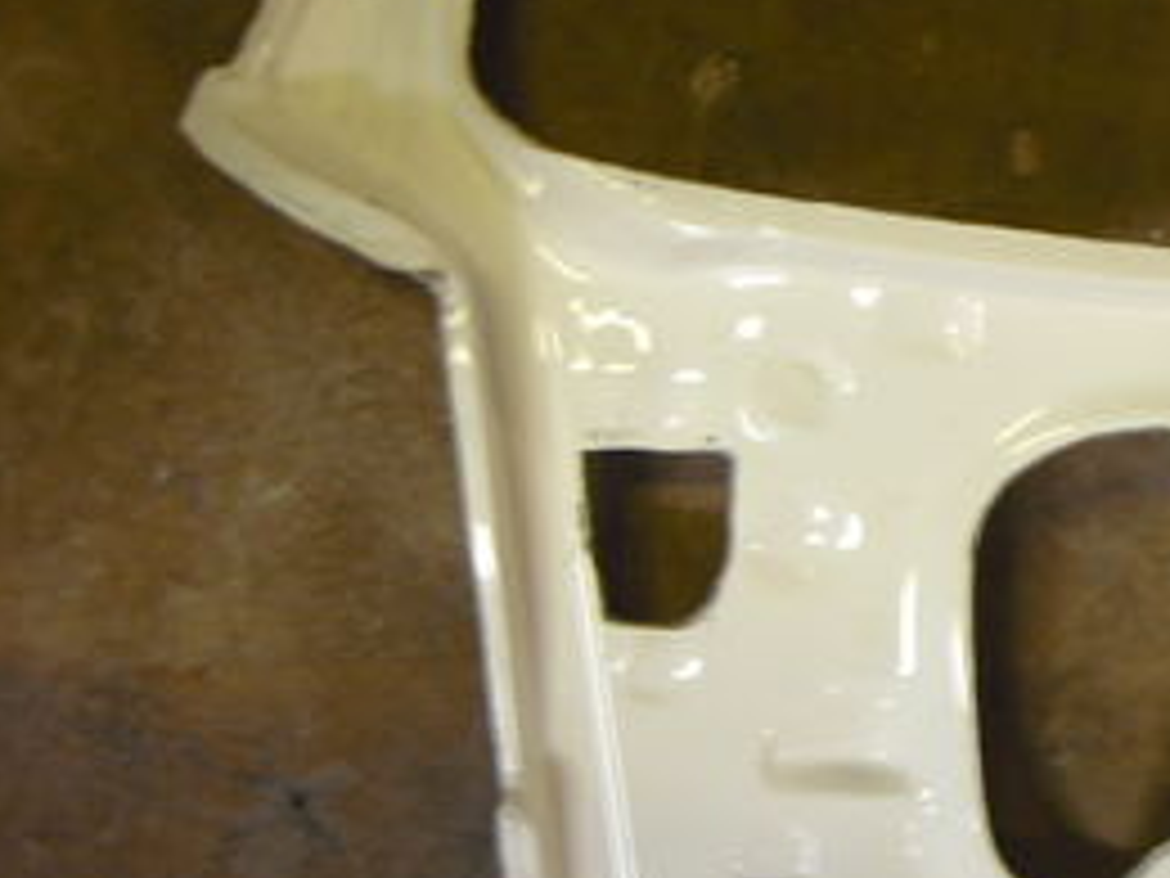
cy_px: 189
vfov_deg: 16.1
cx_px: 1426
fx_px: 3076
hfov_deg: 20.1
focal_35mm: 91
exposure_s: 1/8
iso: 100
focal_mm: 6.2
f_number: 2.7
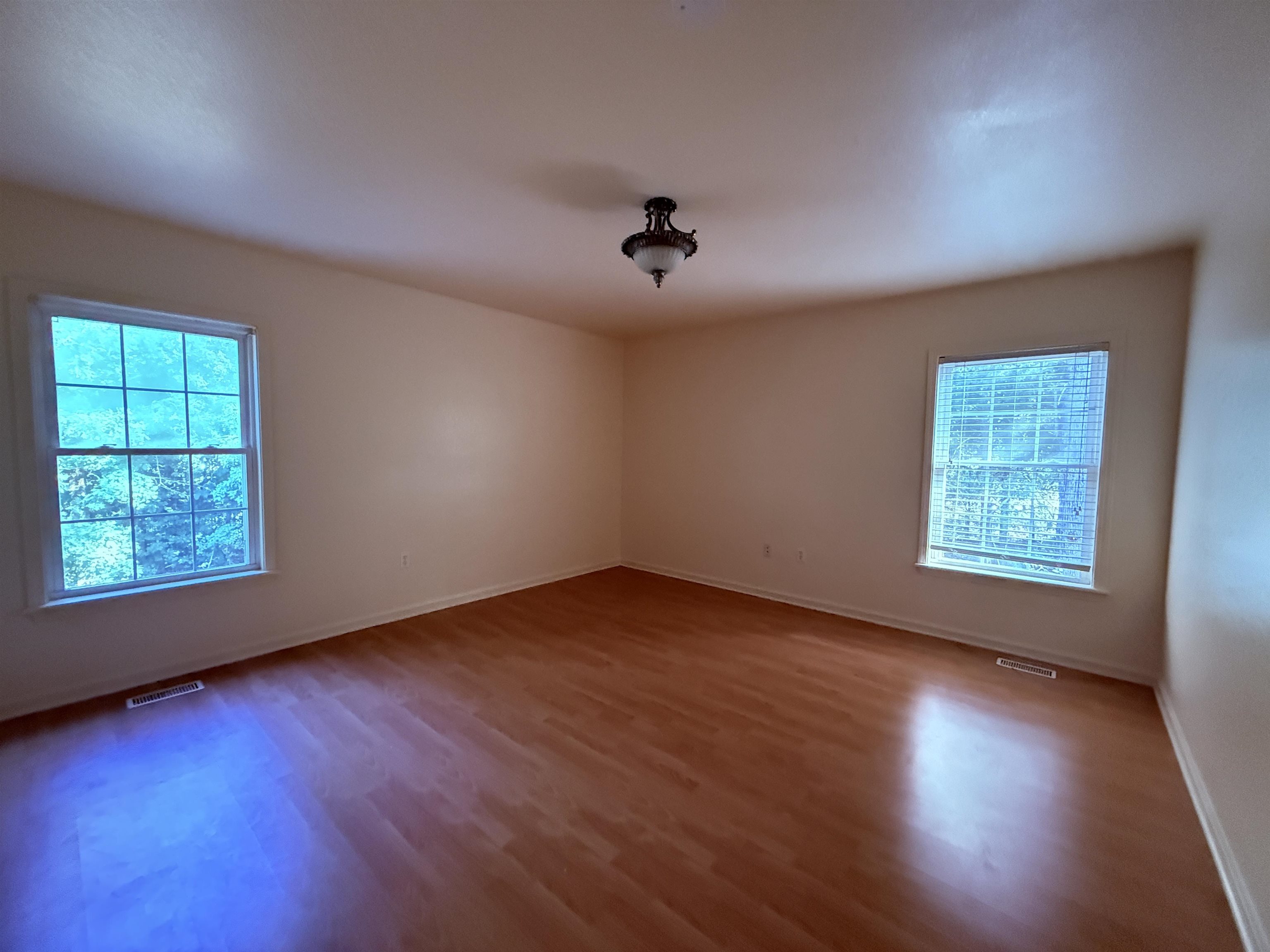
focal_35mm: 14
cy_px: 476
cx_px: 635
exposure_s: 1/60
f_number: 2.2
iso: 1250
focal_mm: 2.22
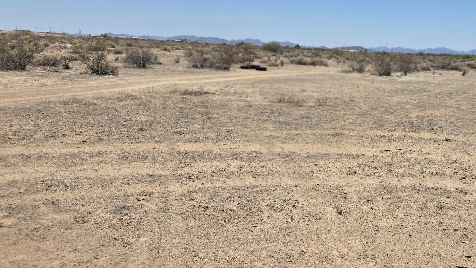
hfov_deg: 48.5
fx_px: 505
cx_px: 357
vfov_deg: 29.6
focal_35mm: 40
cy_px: 158
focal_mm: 6.3
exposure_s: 1/7944
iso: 64
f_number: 1.7
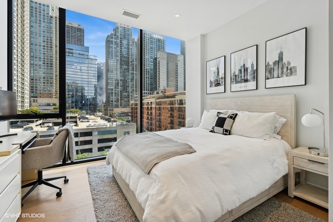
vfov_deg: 73.7
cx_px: 166
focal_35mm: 16
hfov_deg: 96.7
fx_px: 148
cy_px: 111
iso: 250
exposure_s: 1/60
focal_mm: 16
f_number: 8
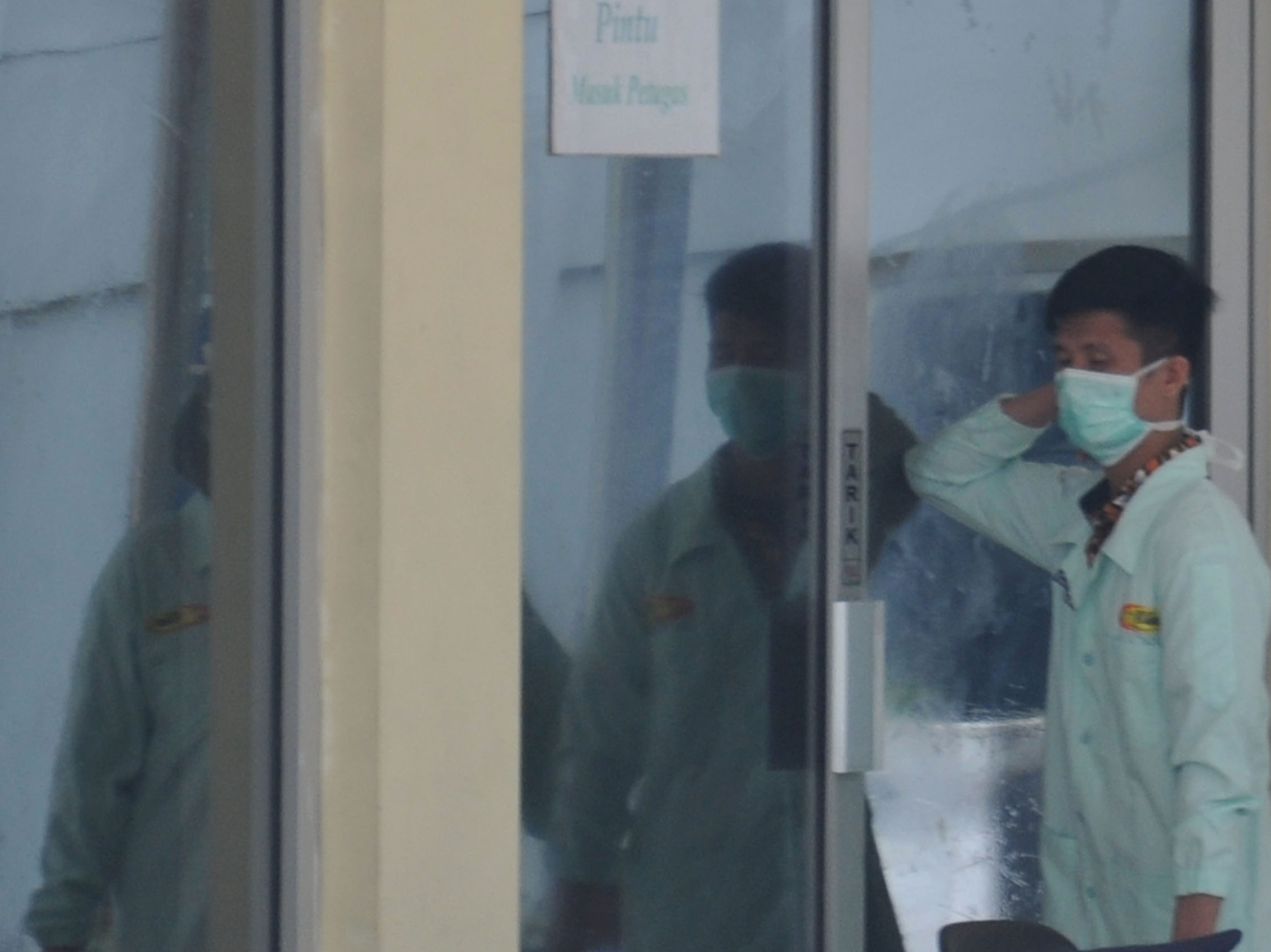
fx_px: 10496
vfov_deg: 5.2
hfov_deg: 6.9
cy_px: 533
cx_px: 1078
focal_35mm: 286
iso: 200
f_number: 5.6
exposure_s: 1/250
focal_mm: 105
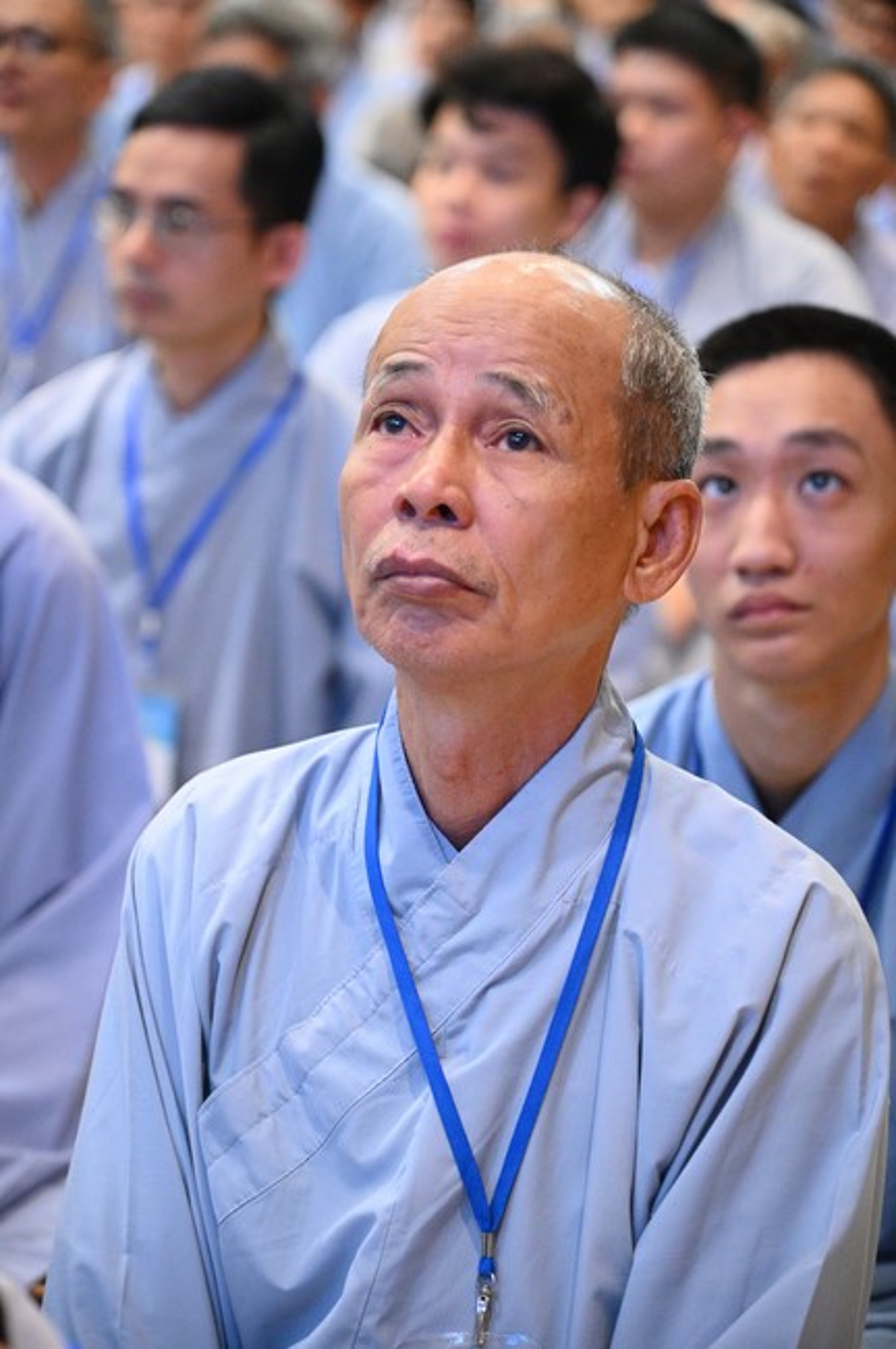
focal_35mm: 120
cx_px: 448
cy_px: 674
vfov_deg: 17.1
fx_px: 4489
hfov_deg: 11.4
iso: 10000
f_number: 4
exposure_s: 1/125
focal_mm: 120
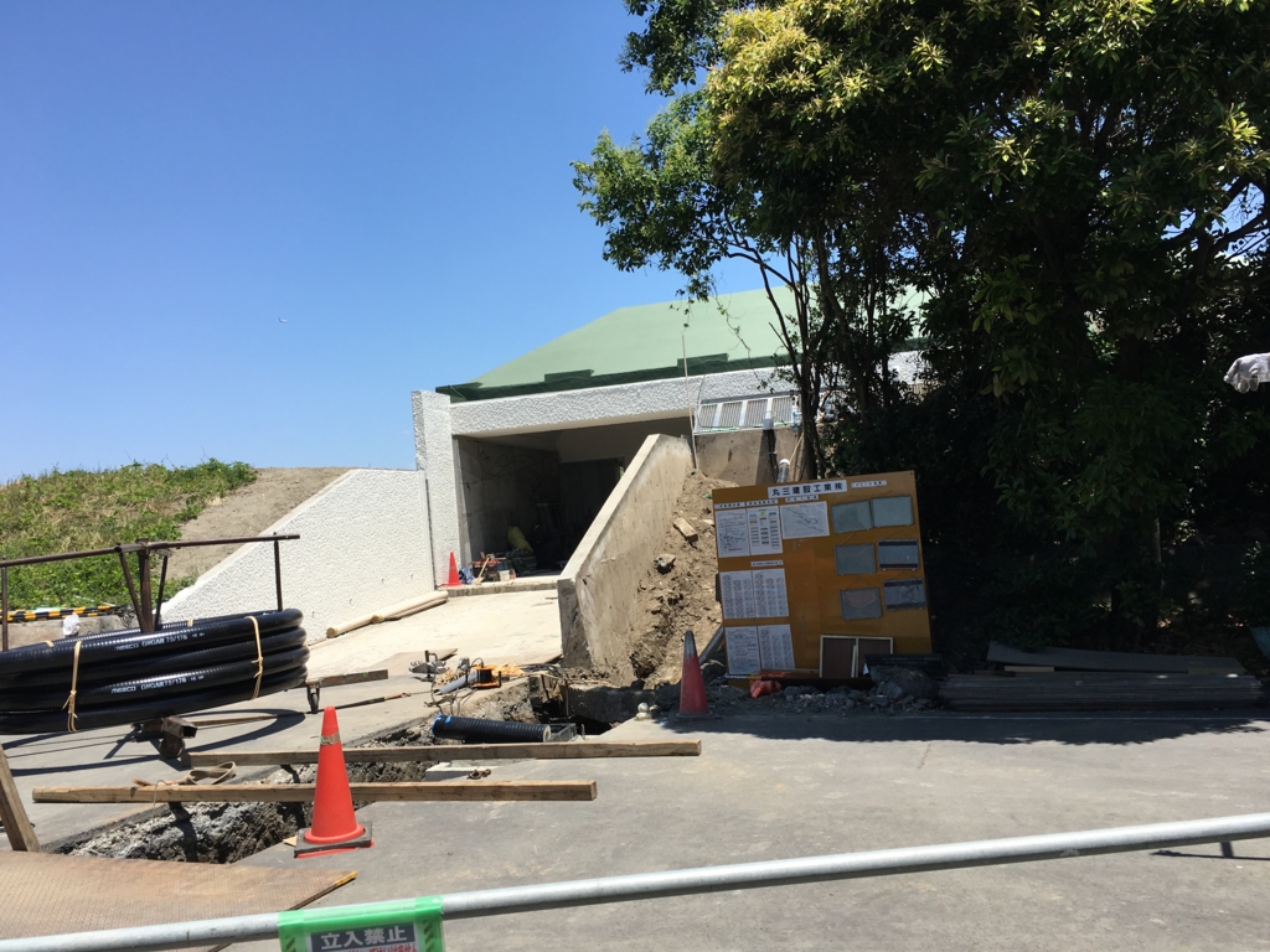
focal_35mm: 29
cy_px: 476
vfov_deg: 48.2
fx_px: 1064
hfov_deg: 61.7
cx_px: 635
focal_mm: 4.15
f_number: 2.2
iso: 25
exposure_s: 1/1350
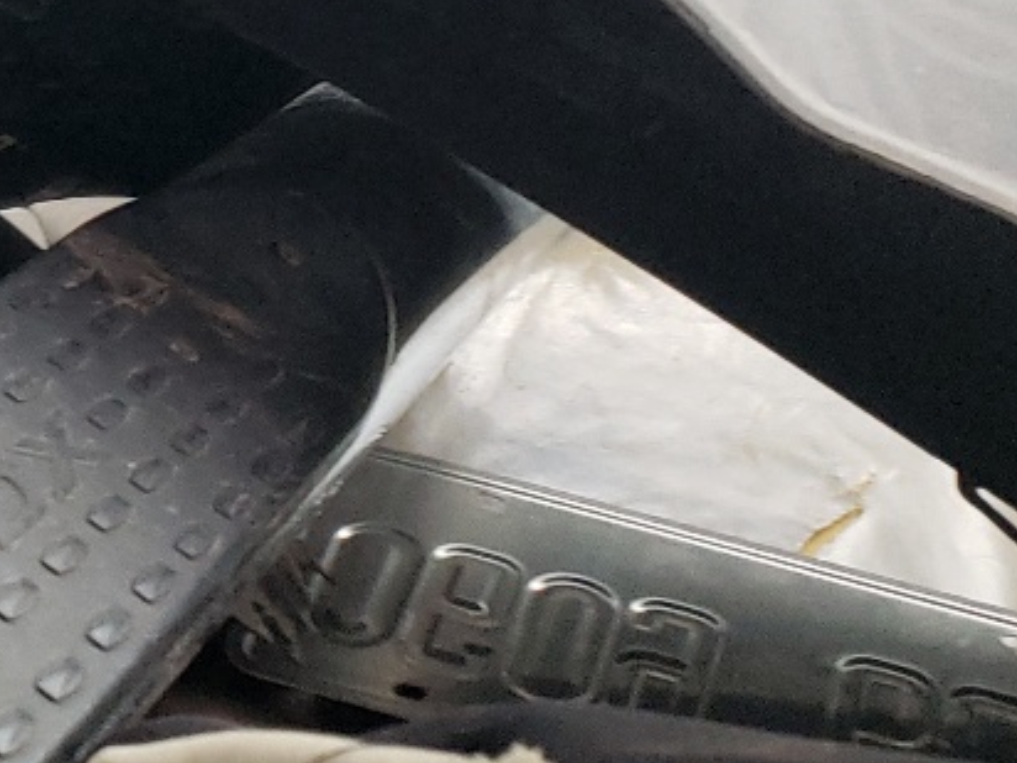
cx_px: -442
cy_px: -202
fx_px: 2967
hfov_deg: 17.7
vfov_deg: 14.1
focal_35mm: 101
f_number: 1.5
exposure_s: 1/60.2
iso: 171
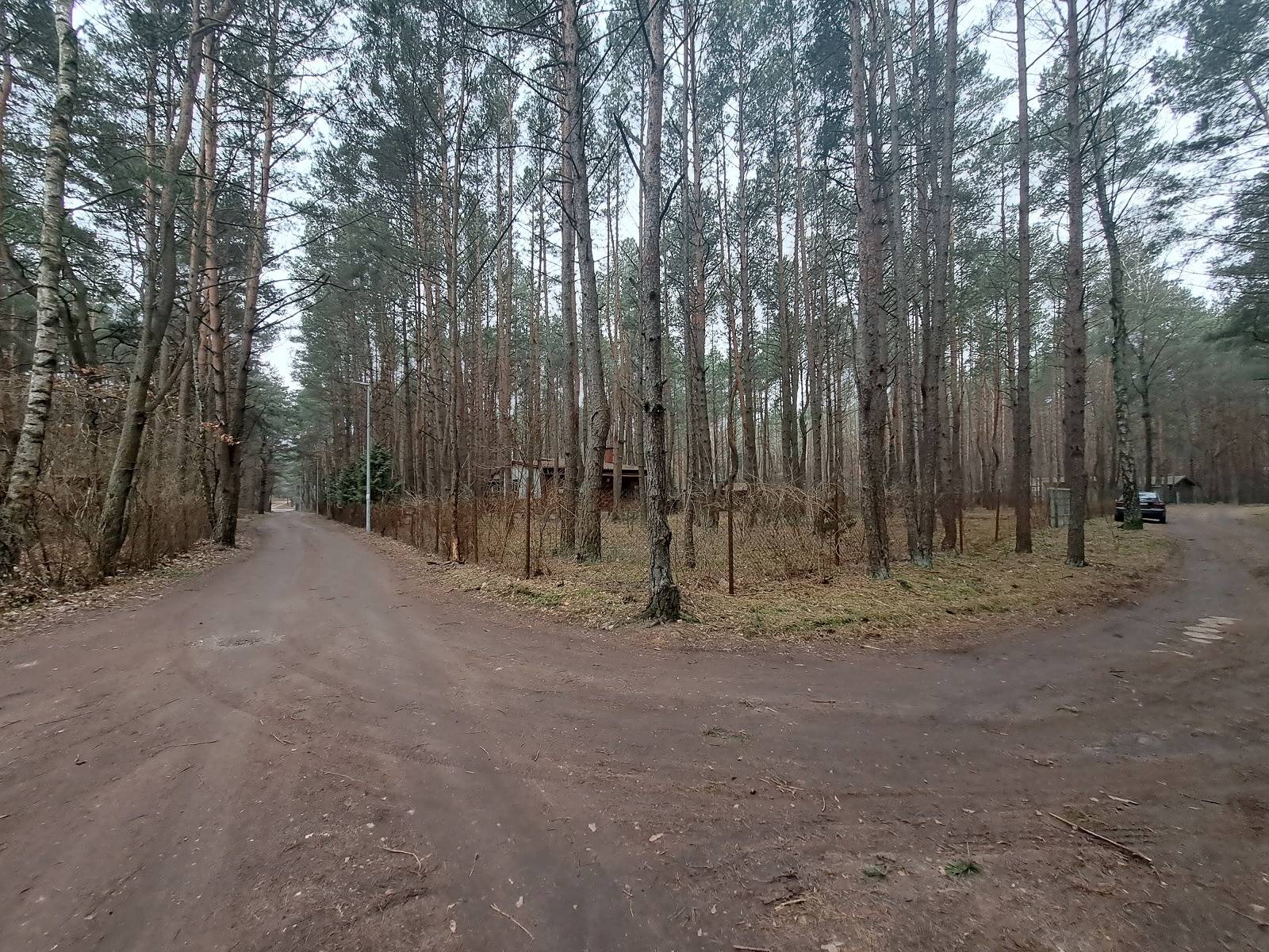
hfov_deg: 106.2
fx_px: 477
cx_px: 634
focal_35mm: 13
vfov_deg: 89.9
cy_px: 476
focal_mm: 1.74
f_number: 2.2
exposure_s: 1/50
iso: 64
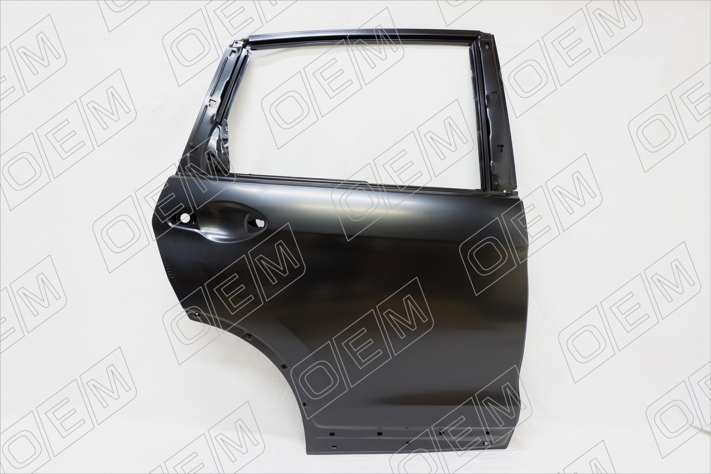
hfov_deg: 73.7
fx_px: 474
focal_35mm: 24
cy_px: 237
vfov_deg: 53.1
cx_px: 356
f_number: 3.5
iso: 500
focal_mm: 16
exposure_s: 1/34
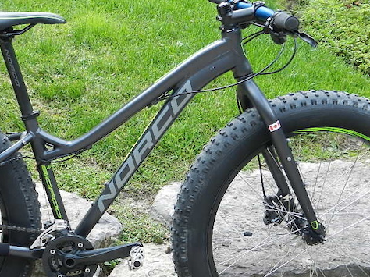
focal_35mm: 76
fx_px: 812
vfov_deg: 19.3
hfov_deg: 25.4
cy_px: 169
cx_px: 95
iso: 160
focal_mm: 8.2
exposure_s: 1/60
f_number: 4.2
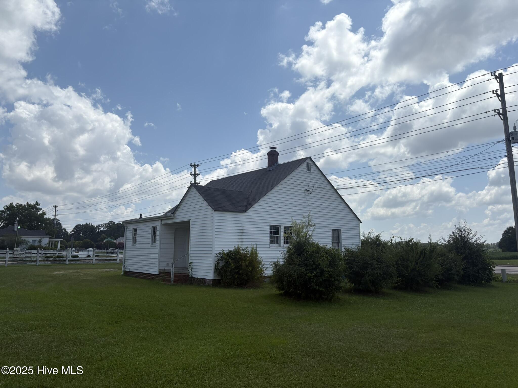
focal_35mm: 26
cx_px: 259
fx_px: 389
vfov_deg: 53.1
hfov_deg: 67.3
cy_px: 194
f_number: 1.6
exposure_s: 1/6993
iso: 50
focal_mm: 5.96
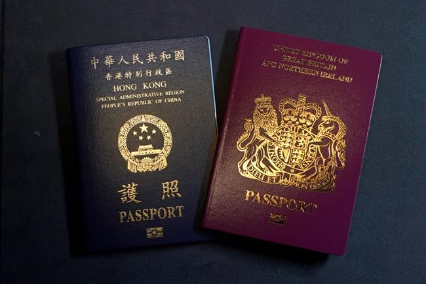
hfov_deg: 28.9
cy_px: 142
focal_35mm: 70
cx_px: 213
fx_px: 828
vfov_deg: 19.4
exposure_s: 1/200
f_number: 8
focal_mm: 70
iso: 2000
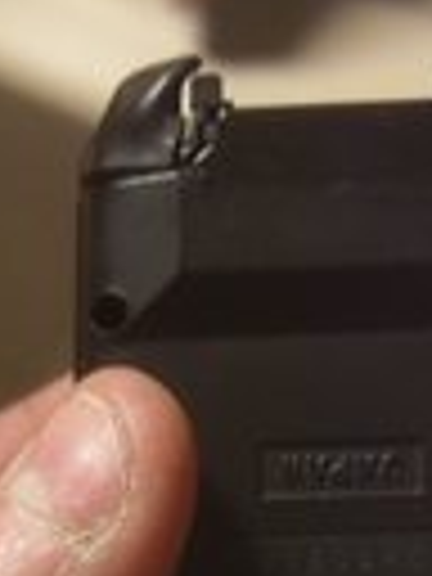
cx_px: 117
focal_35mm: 81
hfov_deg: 18.1
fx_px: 1348
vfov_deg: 22.4
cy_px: 670
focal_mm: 4.58
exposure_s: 1/20
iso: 400
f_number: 1.8
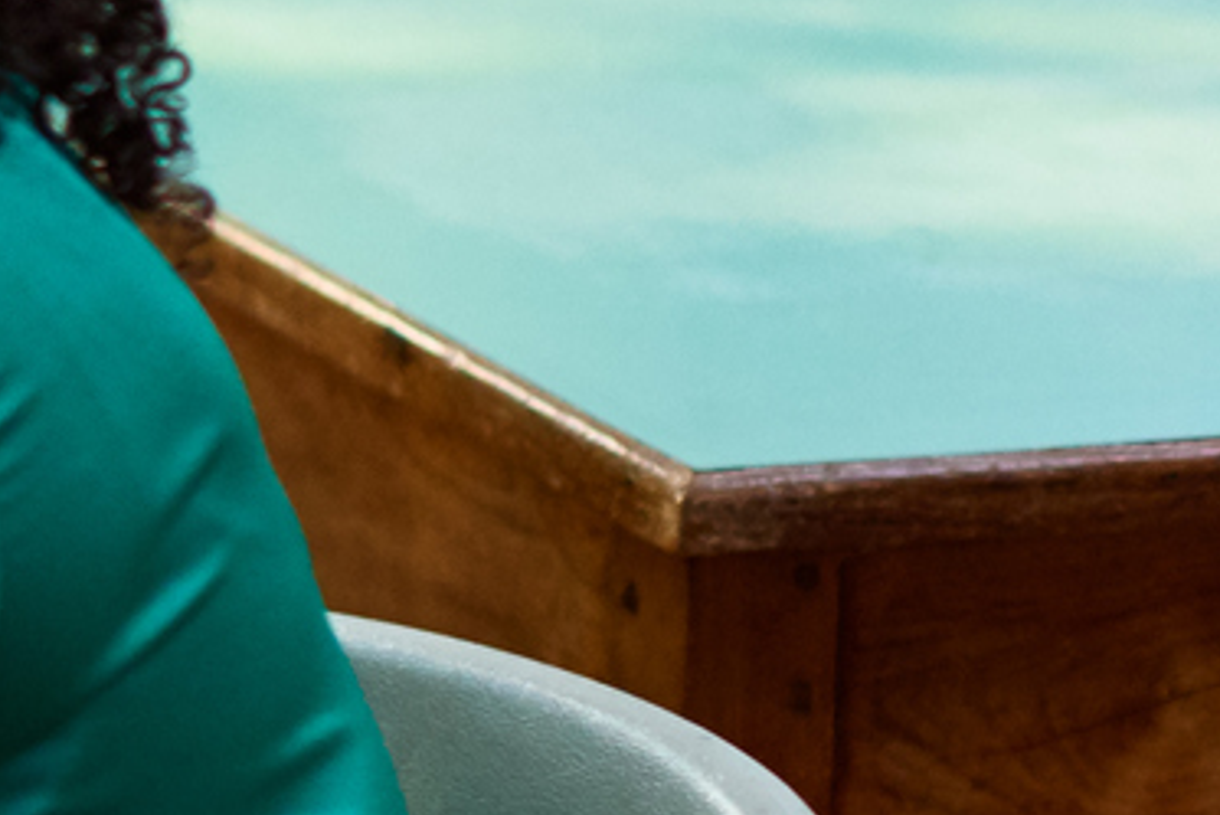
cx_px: -2095
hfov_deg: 4.2
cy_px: -85
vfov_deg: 2.8
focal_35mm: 483
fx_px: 16374
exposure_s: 1/250
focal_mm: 85
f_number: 2.2
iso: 1000
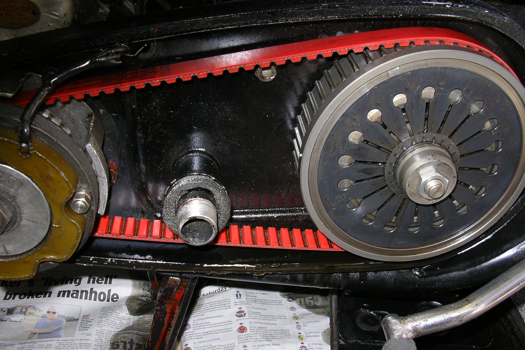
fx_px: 583
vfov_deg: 33.4
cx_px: 264
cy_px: 180
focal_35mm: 40
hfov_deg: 48.5
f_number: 4.1
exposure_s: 1/60
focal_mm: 5.8
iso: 50
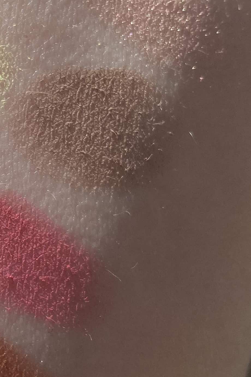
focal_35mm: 79
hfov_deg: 16.6
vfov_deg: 25.7
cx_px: -41
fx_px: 826
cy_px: 192
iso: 32
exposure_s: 1/906
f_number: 1.8
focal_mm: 4.2
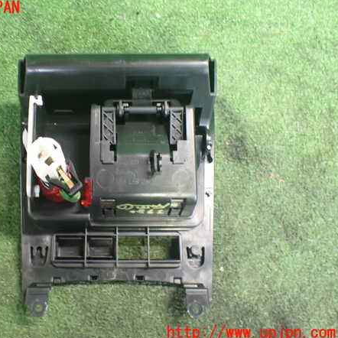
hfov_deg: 45.3
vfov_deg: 46.0
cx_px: 110
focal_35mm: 36
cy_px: 171
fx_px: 398
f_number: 2.3
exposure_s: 1/30
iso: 1250
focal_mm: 5.4
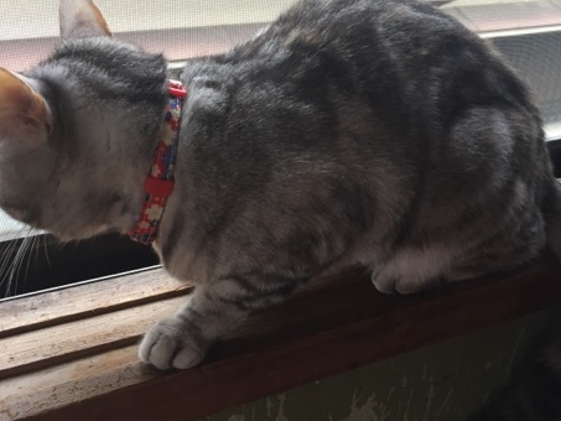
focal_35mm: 41
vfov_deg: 35.1
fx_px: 665
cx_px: 303
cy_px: 196
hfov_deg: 45.7
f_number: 2.2
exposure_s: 1/30
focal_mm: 4.15
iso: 80
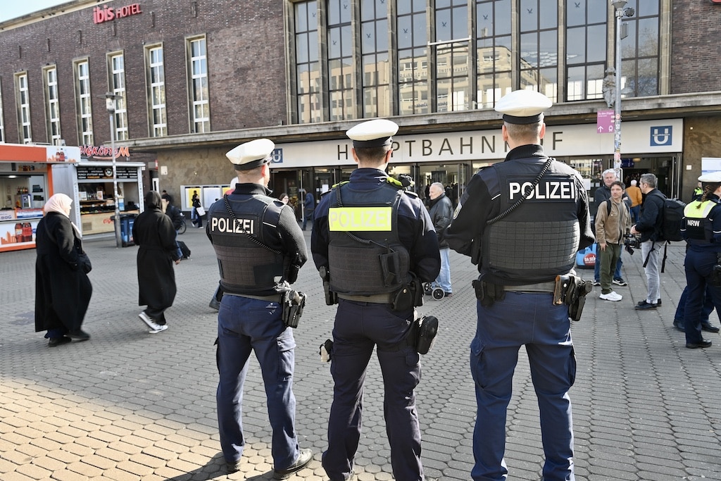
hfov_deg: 69.4
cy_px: 240
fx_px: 521
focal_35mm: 26
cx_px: 360
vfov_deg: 49.6
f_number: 5.6
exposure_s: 1/100
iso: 100
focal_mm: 26
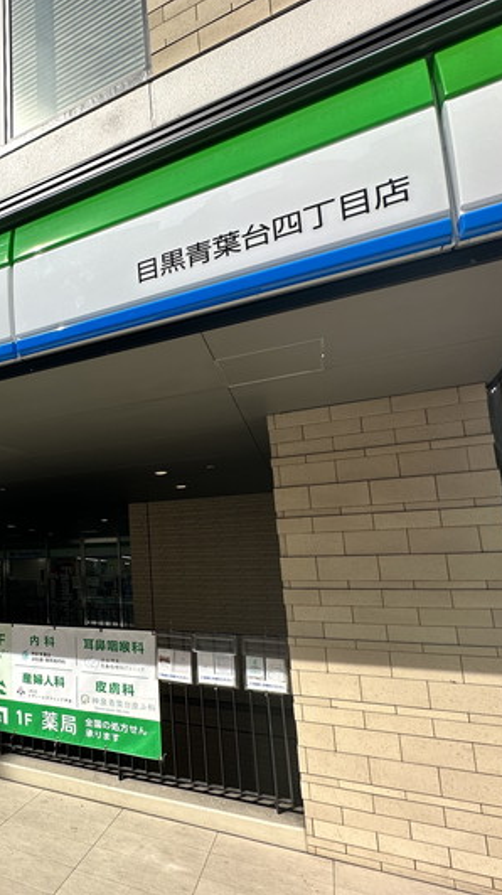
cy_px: 497
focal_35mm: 23
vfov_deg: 78.4
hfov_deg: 39.7
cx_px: -57
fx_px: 545
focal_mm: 2.22
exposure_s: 1/1335
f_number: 2.2
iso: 40
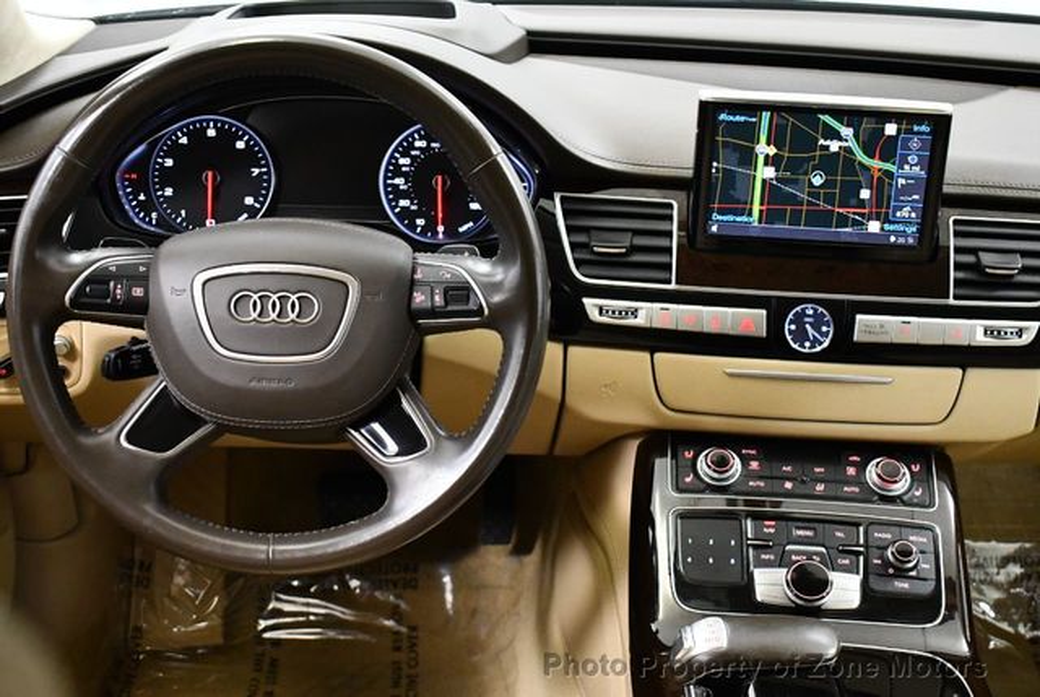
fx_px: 1447
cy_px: 348
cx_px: 520
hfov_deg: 39.5
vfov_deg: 27.1
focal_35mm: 50
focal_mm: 25
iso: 3200
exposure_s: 1/80
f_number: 4
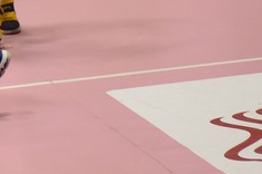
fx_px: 5051
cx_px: -352
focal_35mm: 695
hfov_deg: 2.9
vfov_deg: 2.0
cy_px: -173
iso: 3200
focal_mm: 145
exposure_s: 1/640
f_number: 4.5
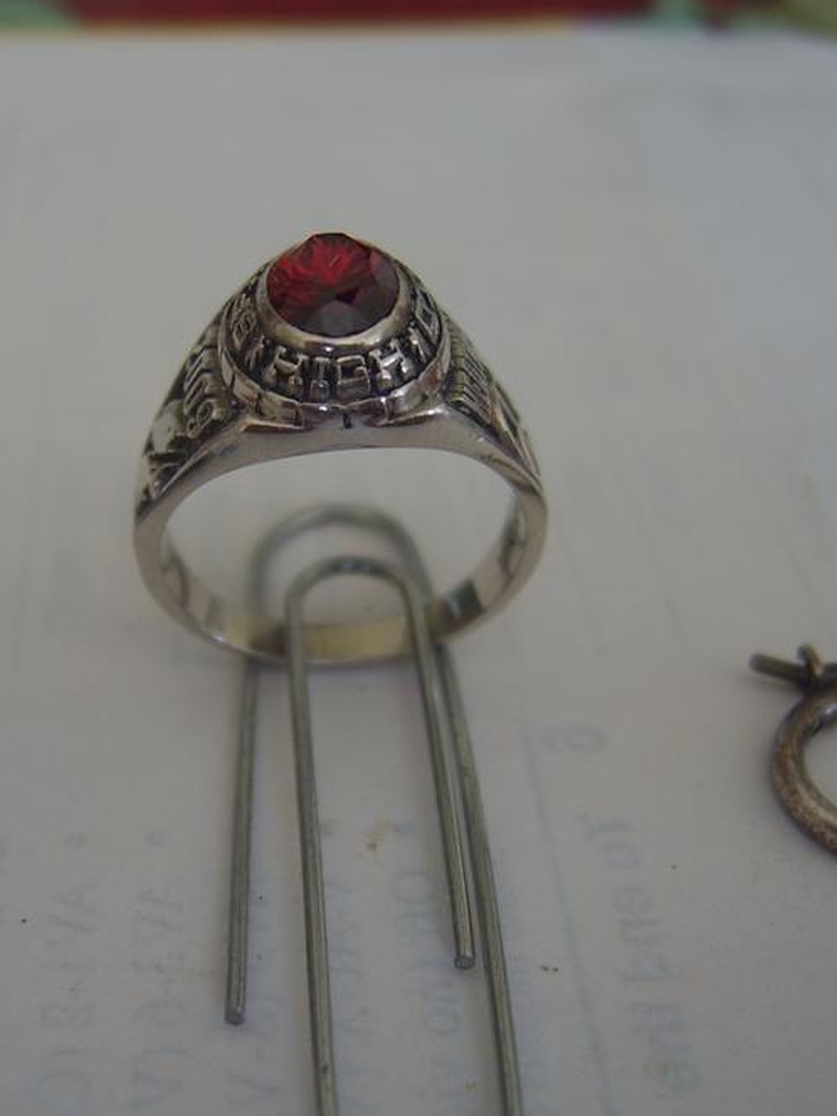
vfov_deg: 44.8
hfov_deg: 34.1
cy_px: 566
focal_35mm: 42
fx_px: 1354
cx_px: 292
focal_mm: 8.13
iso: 100
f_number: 2.7
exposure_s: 1/114
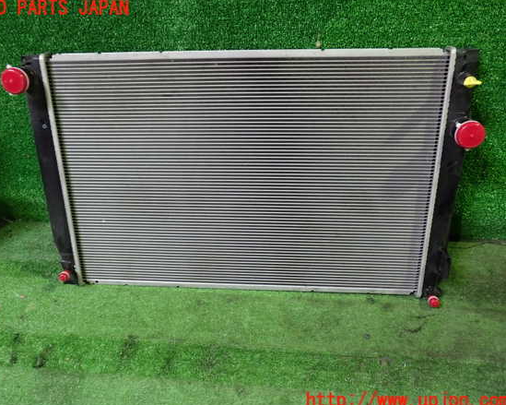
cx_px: 238
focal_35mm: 32
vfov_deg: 45.8
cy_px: 205
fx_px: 479
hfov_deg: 55.6
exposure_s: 1/30
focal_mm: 5.4
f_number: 2.3
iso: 400
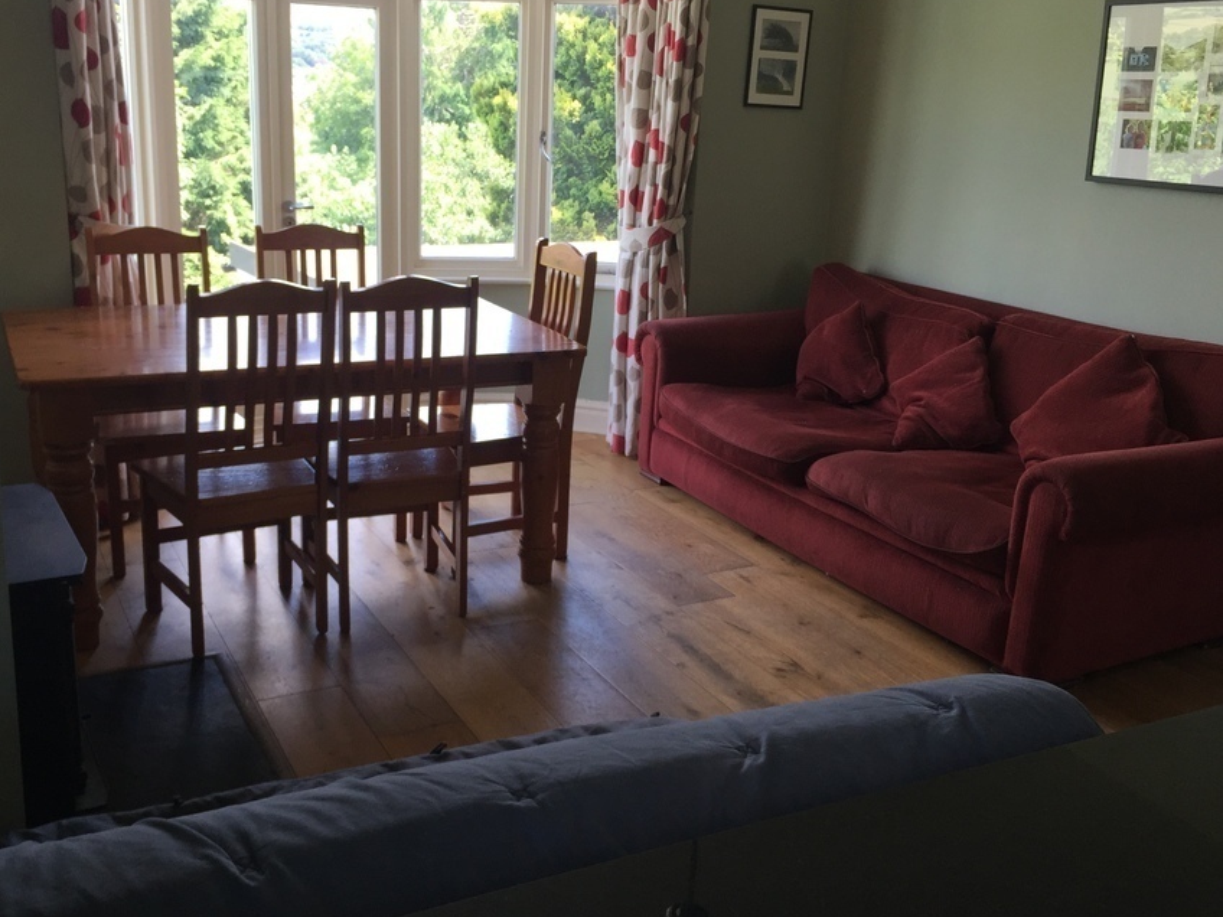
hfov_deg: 52.6
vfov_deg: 40.7
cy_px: 441
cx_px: 577
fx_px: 1237
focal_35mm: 35
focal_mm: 4.15
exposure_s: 1/100
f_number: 2.2
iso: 32
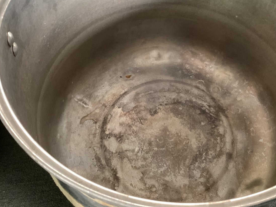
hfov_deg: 43.5
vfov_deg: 33.5
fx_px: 343
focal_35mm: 43
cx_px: 174
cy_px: 83
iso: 320
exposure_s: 1/60
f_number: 2.4
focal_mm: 3.3
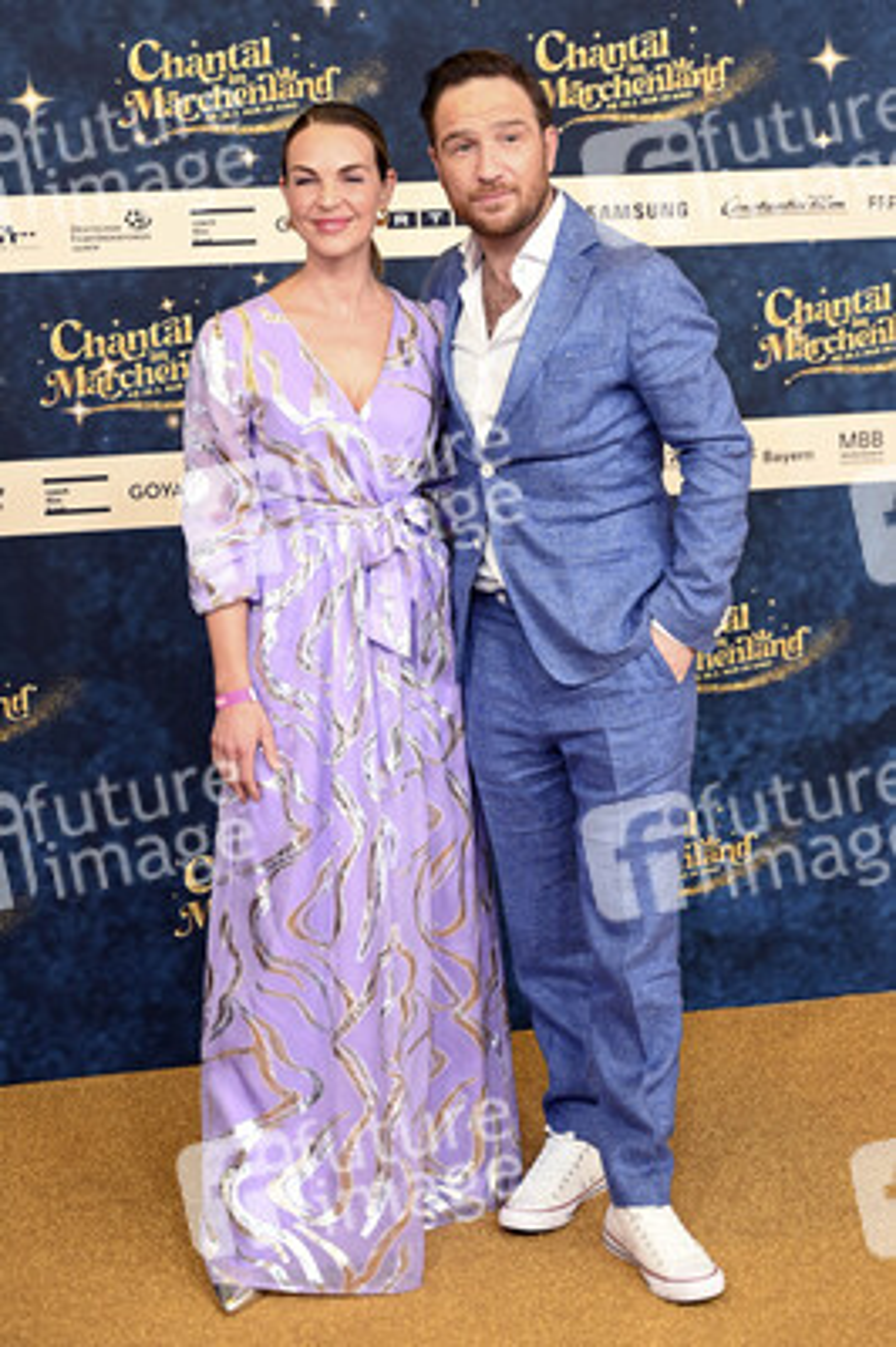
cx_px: 448
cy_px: 674
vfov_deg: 36.3
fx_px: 2057
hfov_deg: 24.6
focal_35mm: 55
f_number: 2.8
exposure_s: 1/160
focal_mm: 55
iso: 400
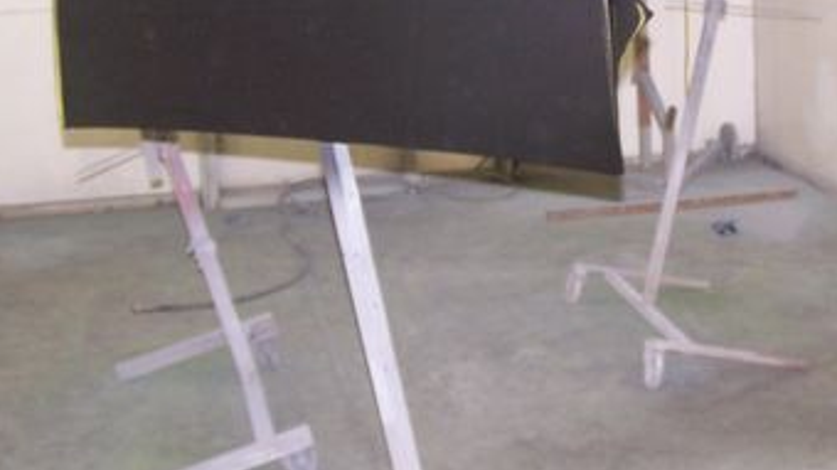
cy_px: 96
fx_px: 1731
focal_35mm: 78
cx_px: 645
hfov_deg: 26.8
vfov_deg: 15.4
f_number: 2.8
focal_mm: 6.3
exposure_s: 1/60
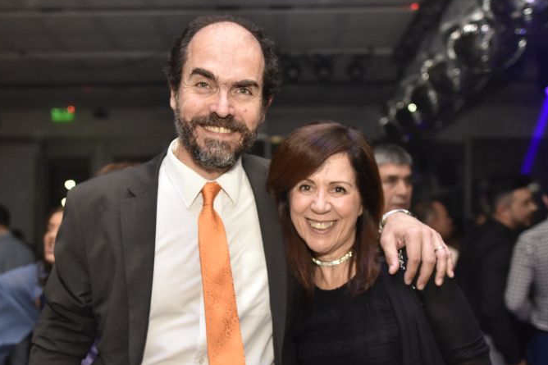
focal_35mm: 46
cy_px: 242
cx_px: 252
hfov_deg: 42.7
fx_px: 700
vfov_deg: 29.0
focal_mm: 20
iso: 1000
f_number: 1.4
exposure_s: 1/200
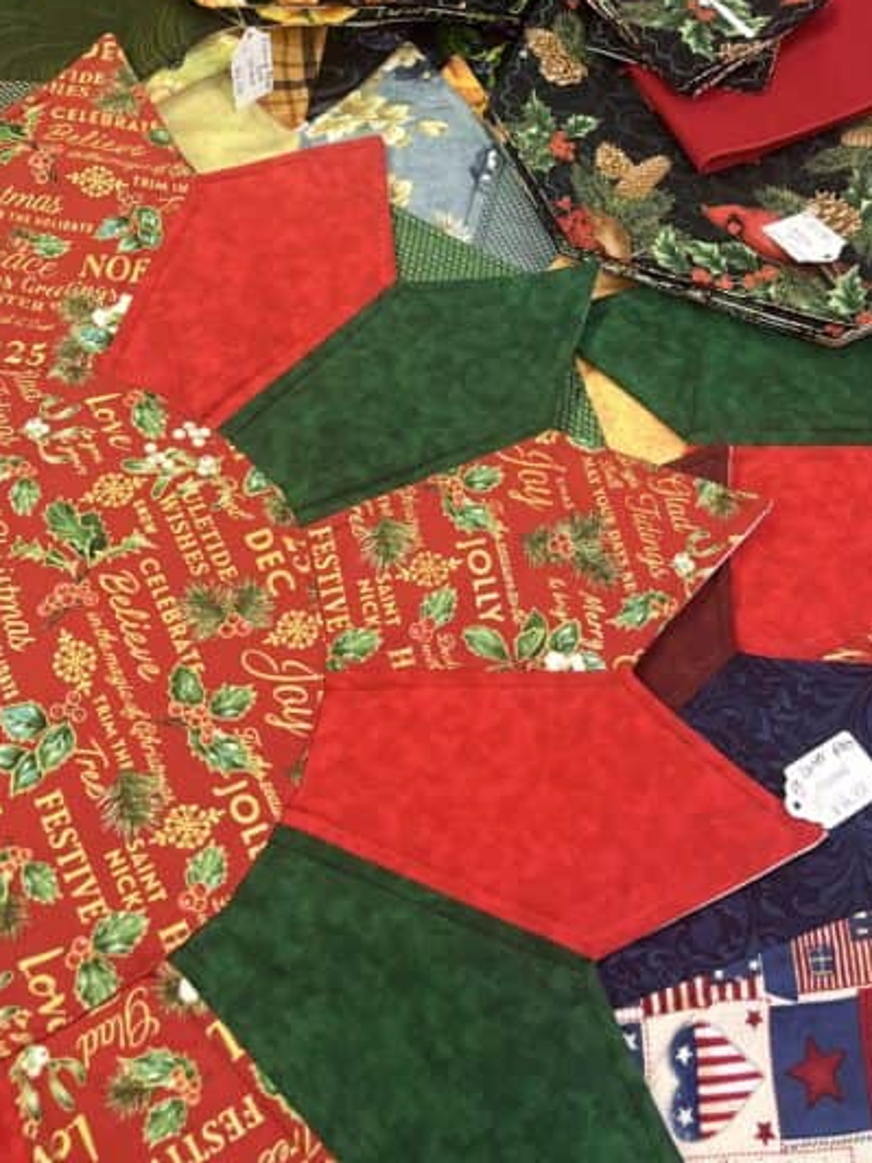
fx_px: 1679
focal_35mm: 50
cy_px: 184
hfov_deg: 29.0
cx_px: 535
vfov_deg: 36.5
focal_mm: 5.1
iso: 125
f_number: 1.6
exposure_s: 1/120
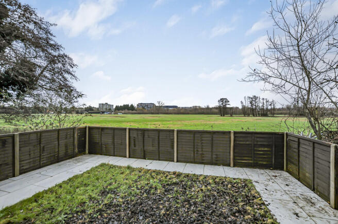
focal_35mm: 15
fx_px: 141
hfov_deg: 100.4
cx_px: 169
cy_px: 112
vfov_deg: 77.2
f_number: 5.6
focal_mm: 10
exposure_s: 1/200
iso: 250
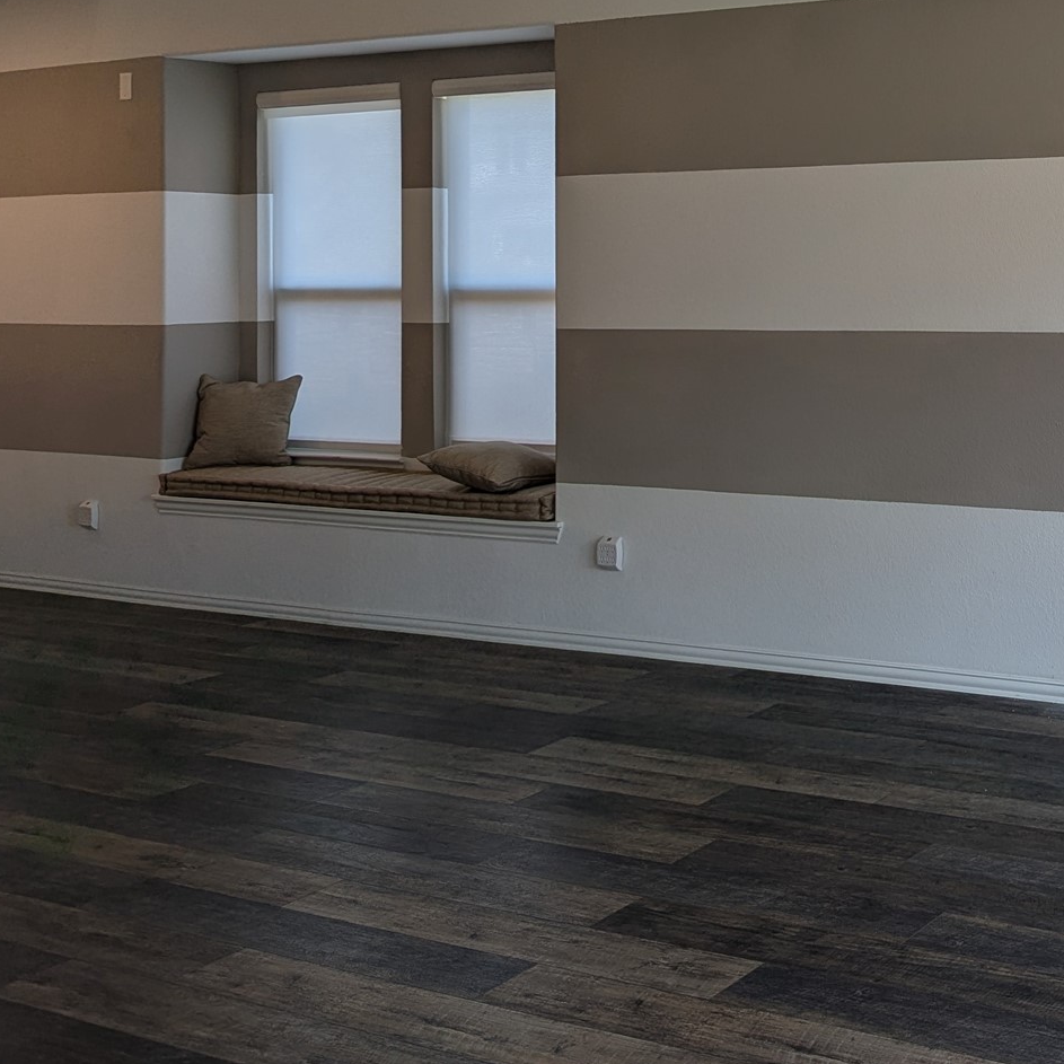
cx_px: 1105
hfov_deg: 33.2
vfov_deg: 35.6
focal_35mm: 46
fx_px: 1600
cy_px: 212
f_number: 1.85
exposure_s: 1/376
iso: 45
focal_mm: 6.81
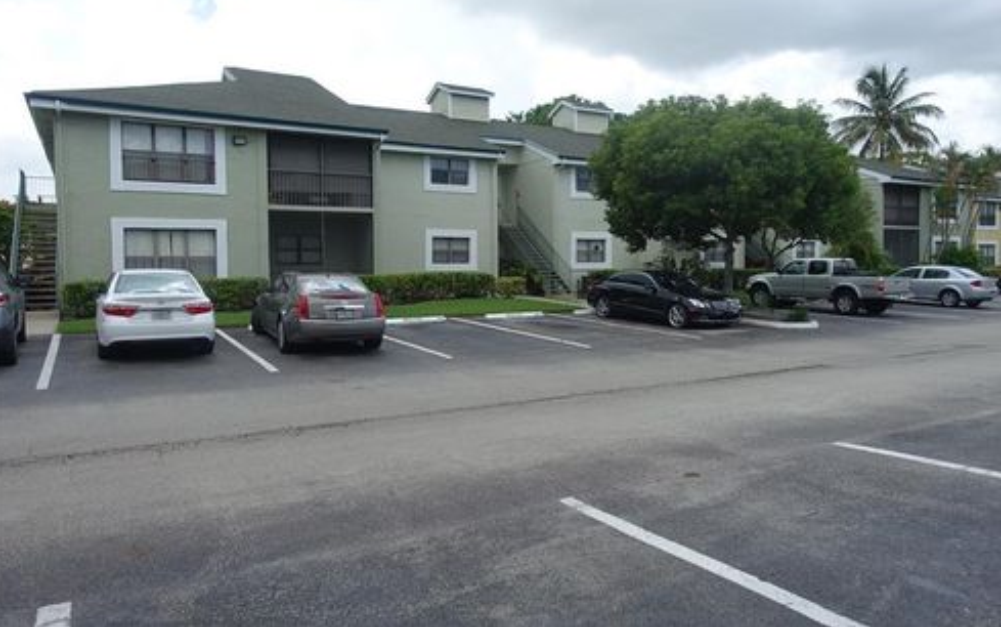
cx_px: 499
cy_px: 288
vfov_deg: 49.3
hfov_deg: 72.5
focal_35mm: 25
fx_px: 682
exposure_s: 1/320
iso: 125
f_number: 2.2
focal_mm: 8.8
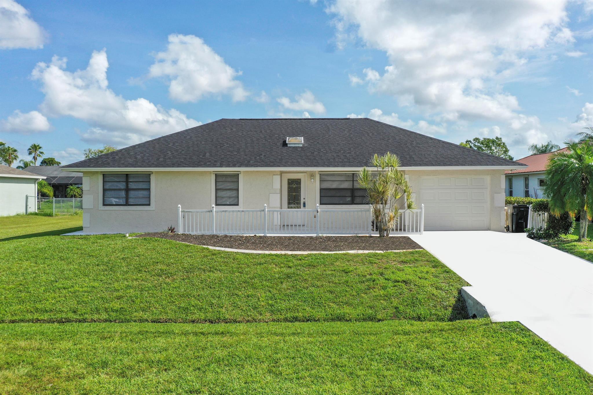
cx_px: 296
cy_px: 198
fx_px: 461
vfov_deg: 46.4
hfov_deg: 65.5
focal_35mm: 28
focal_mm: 10.26
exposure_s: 1/800
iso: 100
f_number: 5
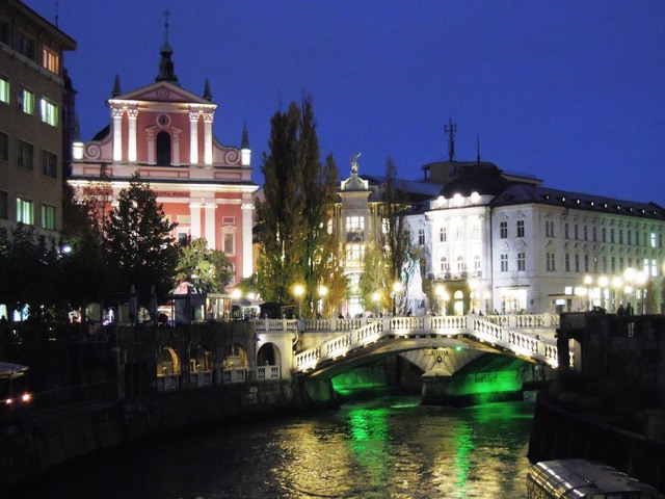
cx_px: 332
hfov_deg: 31.2
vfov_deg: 23.7
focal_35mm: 62
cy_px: 250
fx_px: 1191
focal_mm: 11.1
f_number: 3.7
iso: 800
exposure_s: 1/6
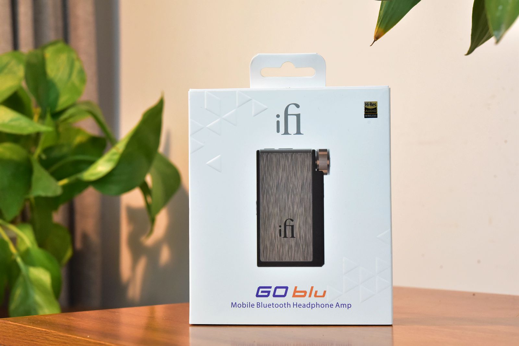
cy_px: 173
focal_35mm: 60
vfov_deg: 22.6
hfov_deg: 33.4
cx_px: 260
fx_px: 865
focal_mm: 60
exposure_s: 1/80
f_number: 11
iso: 6400
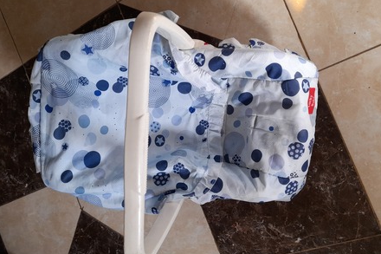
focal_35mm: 27
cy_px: 120
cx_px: 194
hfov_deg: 67.4
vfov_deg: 47.9
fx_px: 286
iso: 125
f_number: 2
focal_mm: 4.6
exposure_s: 1/60
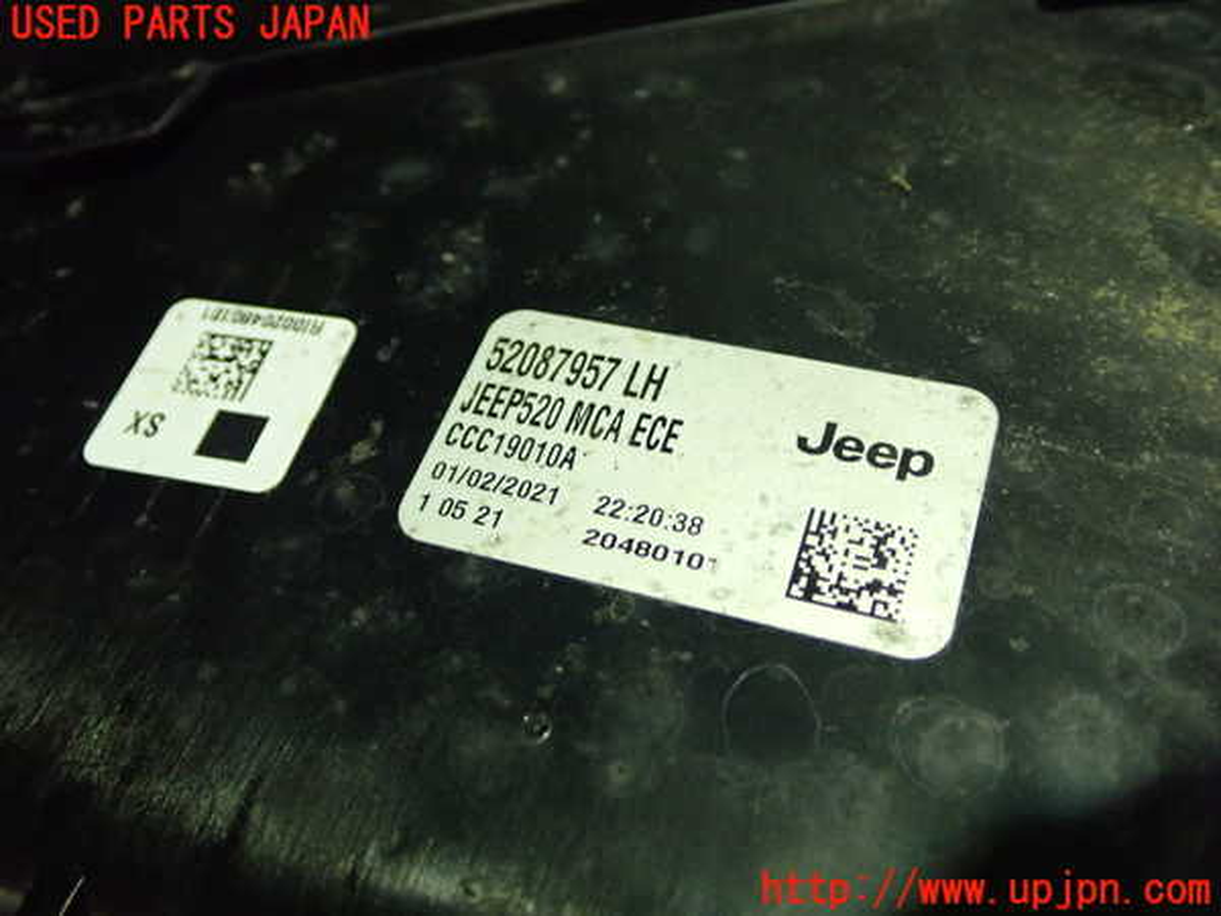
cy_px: 458
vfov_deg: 39.7
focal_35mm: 36
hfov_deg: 51.4
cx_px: 610
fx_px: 1270
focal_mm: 6.37
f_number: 2.5
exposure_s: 1/40
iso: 800
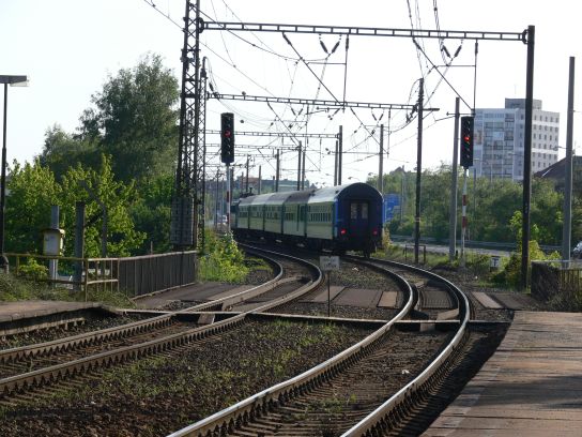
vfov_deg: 9.2
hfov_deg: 12.2
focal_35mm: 162
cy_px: 218
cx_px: 291
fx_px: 2724
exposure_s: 1/320
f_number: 5.6
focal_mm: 34.3
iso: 100
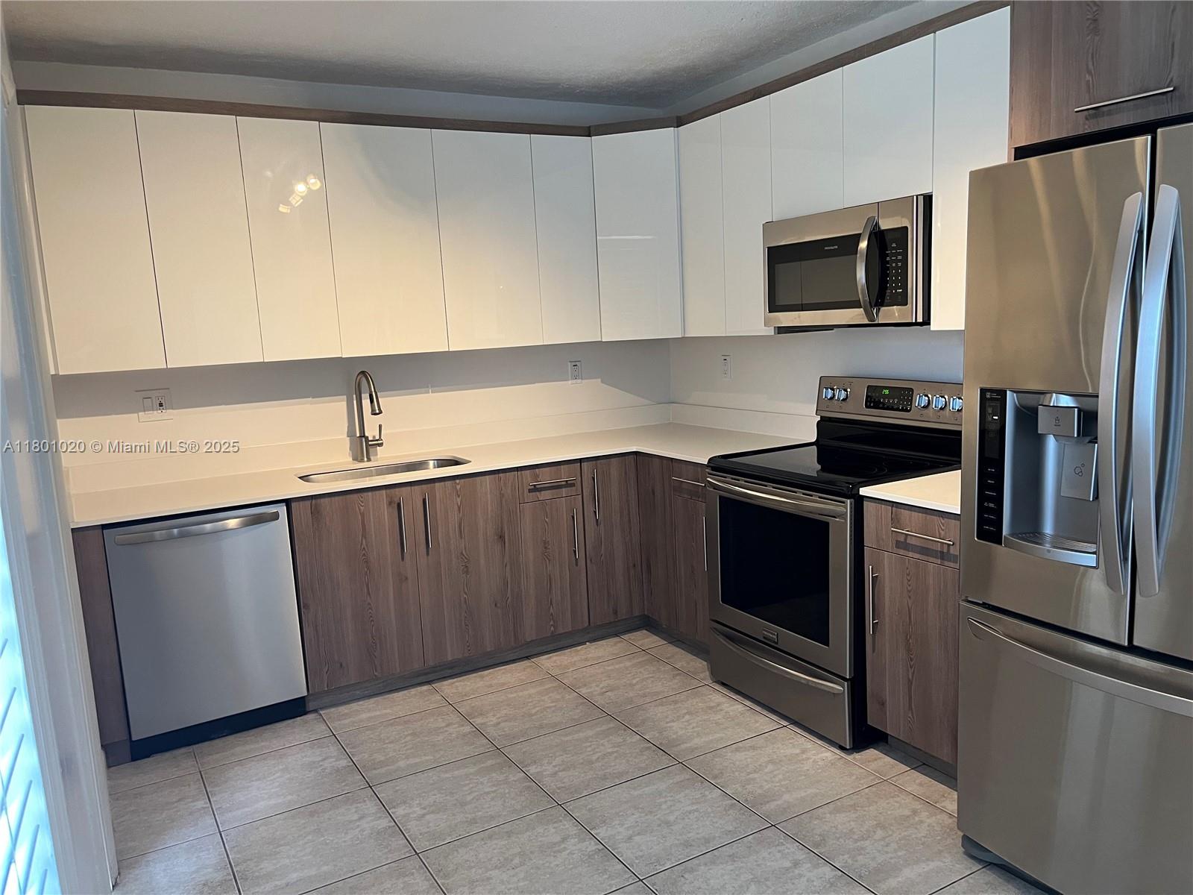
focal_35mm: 26
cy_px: 448
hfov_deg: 67.3
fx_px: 896
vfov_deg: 53.1
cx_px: 596
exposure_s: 1/60
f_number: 1.6
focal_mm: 5.1
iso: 125
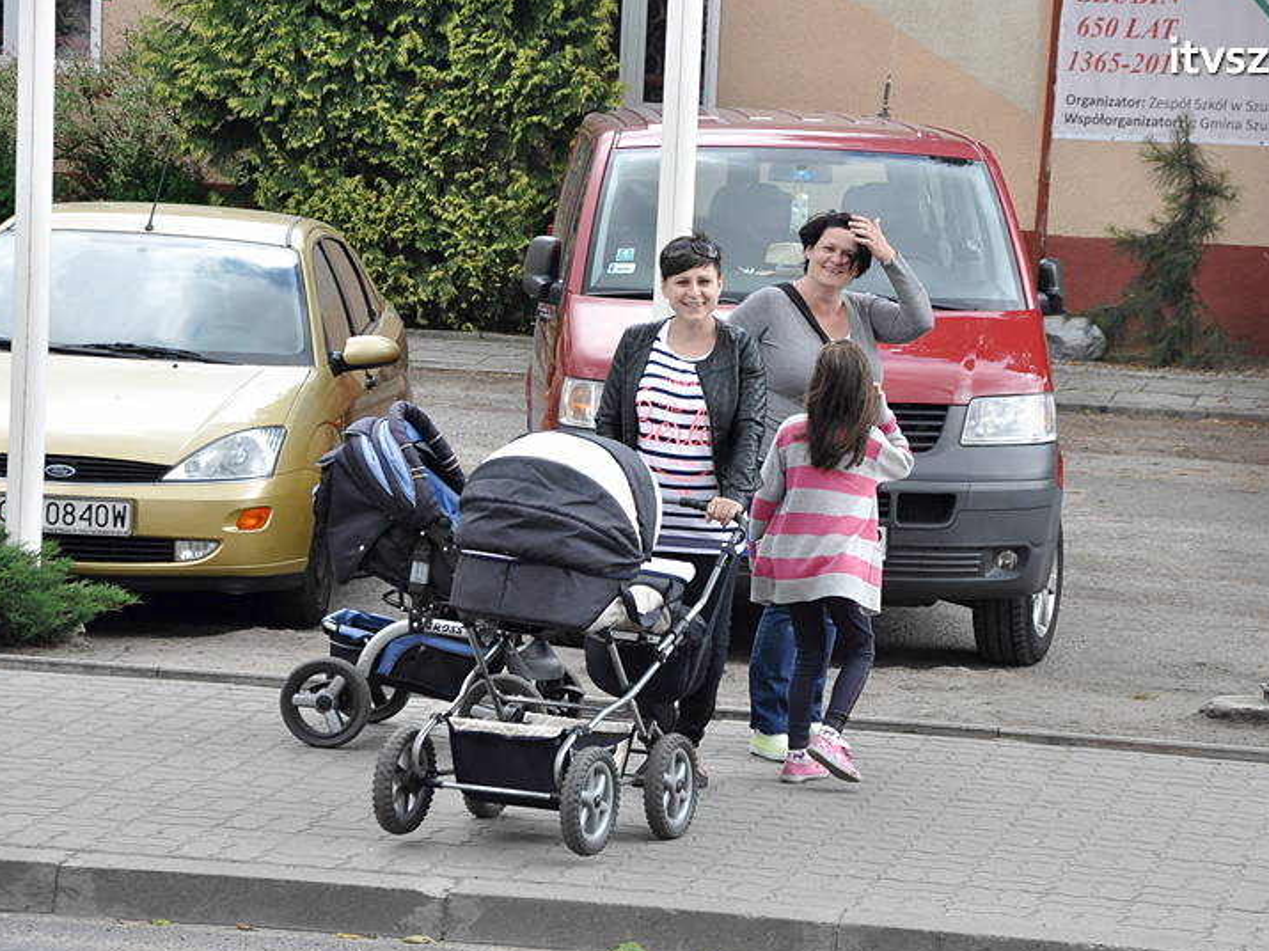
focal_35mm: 137
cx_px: 706
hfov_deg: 14.4
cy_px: 498
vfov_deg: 10.8
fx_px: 5021
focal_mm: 80
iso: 1250
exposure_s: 1/1000
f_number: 8
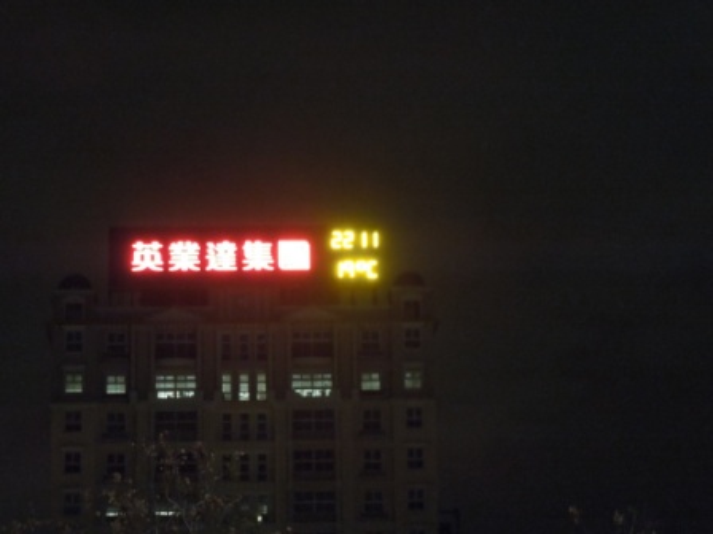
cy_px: 267
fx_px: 2451
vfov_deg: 12.5
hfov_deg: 16.6
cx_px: 356
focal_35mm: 119
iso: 2200
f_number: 4.8
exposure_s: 1/15
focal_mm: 21.5
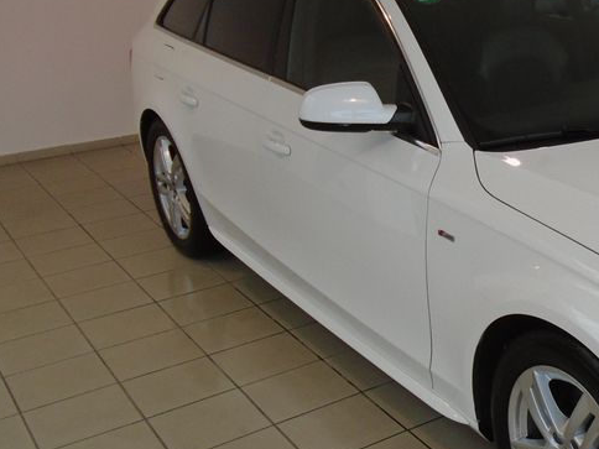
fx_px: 952
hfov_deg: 32.4
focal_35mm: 55
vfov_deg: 26.6
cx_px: 589
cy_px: 240
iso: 100
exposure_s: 1/30
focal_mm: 4.6
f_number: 3.2
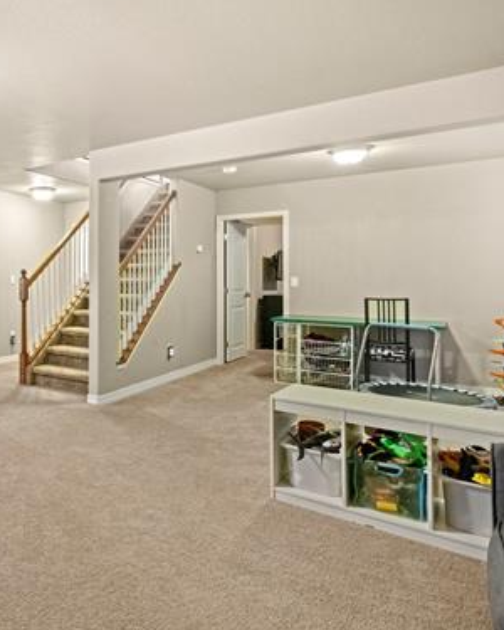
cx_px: 35
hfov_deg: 50.8
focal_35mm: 24
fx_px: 447
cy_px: 277
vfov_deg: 70.0
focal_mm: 15
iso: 12800
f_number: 10
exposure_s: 1/10
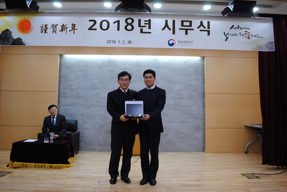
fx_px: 215
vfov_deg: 48.0
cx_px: 144
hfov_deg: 67.3
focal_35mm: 27
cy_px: 96
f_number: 3.5
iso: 200
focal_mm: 18
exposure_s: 1/40
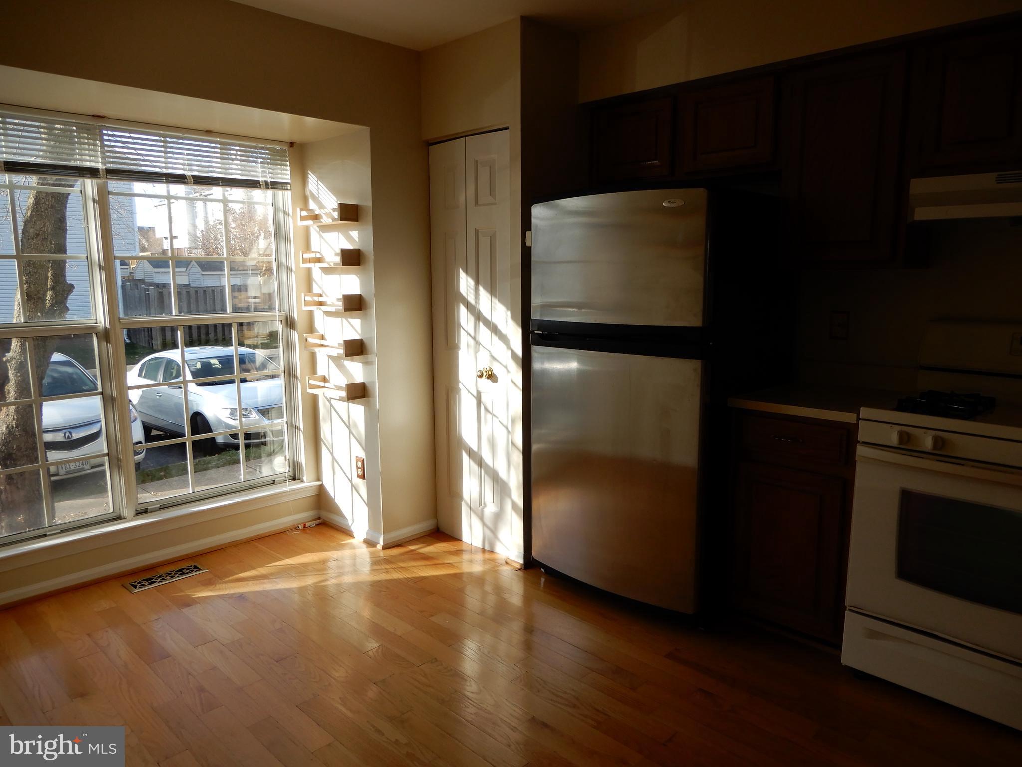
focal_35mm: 24
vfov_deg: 56.8
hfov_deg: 71.6
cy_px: 384
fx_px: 709
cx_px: 511
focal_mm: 4.3
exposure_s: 1/200
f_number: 3.4
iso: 80
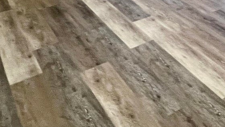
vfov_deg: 16.5
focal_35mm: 54
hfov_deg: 33.4
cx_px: 249
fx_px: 322
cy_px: -132
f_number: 1.8
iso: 250
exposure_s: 1/120
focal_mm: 1.57
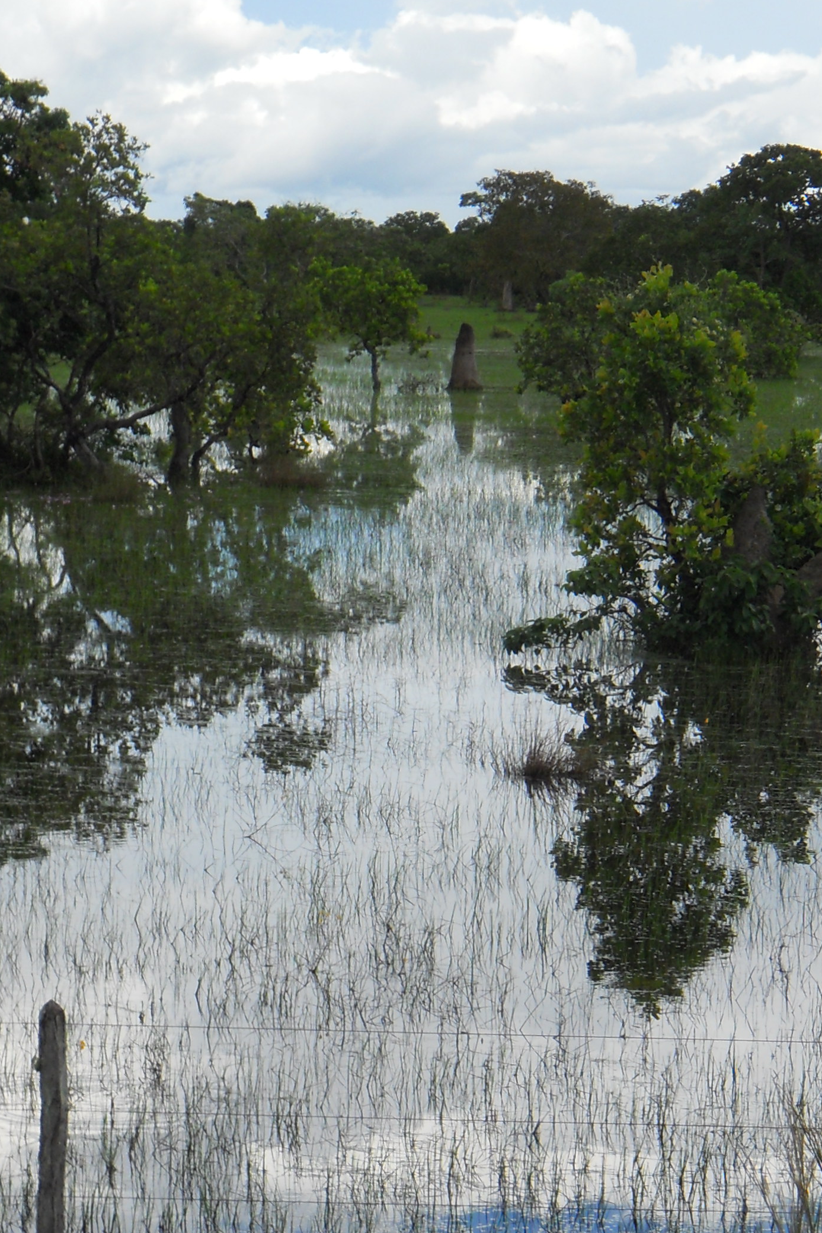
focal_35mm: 126
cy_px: 782
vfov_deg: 16.2
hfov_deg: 10.9
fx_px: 4314
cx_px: 639
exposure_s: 1/500
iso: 80
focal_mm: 11.2
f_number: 4
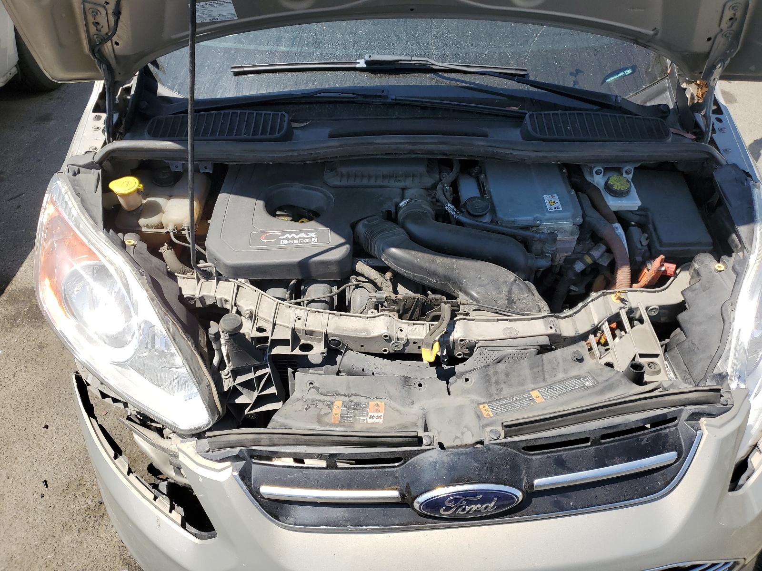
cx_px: 381
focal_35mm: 26
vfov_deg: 53.1
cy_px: 286
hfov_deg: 67.3
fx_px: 572
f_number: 1.5
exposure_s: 1/2000
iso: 50
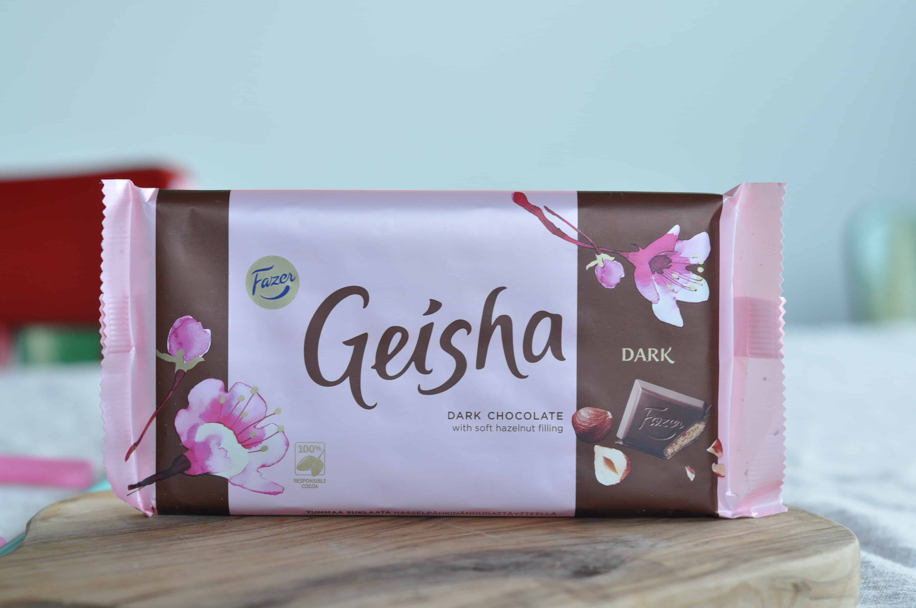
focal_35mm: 75
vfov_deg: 18.1
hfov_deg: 27.0
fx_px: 1906
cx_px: 458
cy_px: 304
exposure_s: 1/60
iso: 400
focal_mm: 50
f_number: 4
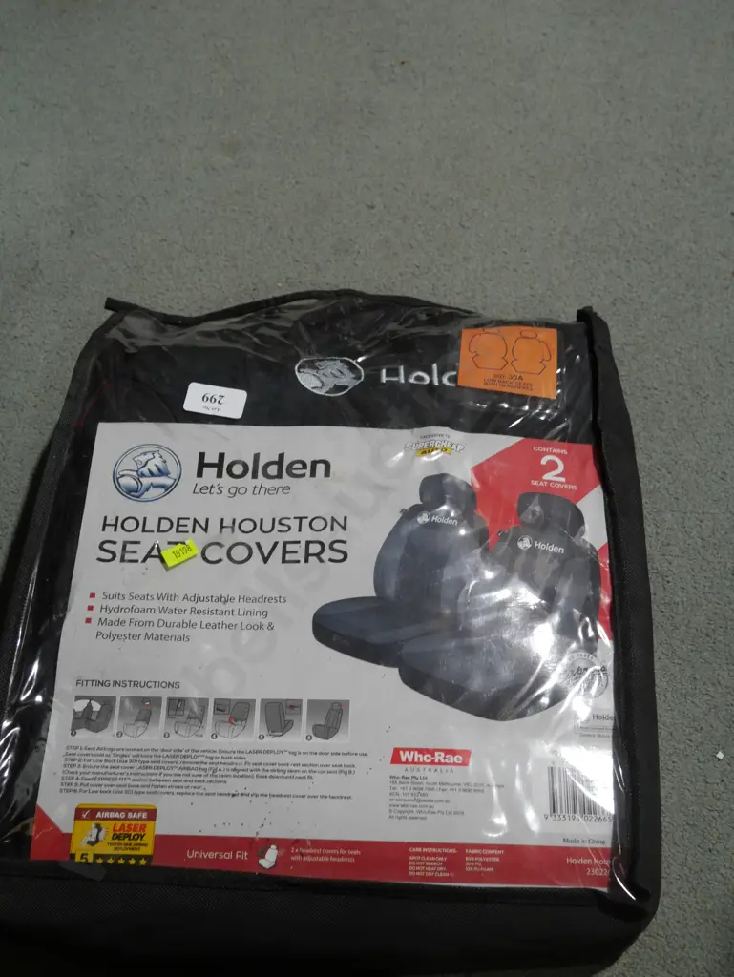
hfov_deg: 34.4
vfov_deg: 44.8
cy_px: 488
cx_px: 367
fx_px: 1186
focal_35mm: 42
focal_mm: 21
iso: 400
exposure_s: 1/60
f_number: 4.6
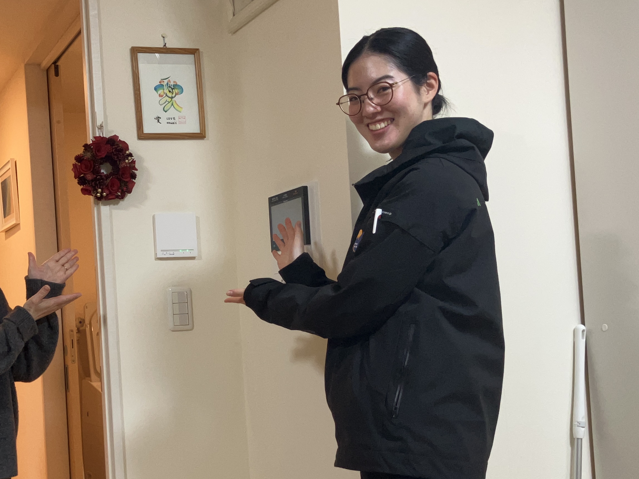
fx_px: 905
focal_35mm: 49
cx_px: 165
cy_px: 316
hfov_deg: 38.0
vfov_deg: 29.5
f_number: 1.8
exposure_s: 1/60
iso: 125
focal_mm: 3.99
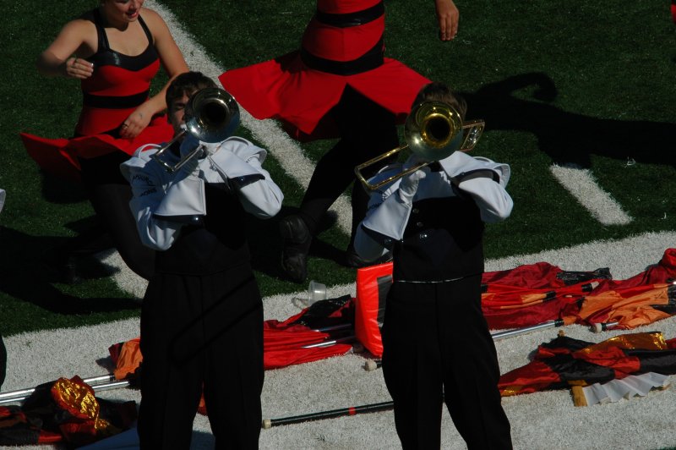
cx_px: 338
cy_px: 225
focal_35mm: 300
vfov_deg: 4.6
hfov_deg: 6.9
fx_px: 5629
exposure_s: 1/800
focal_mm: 200
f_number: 7.1
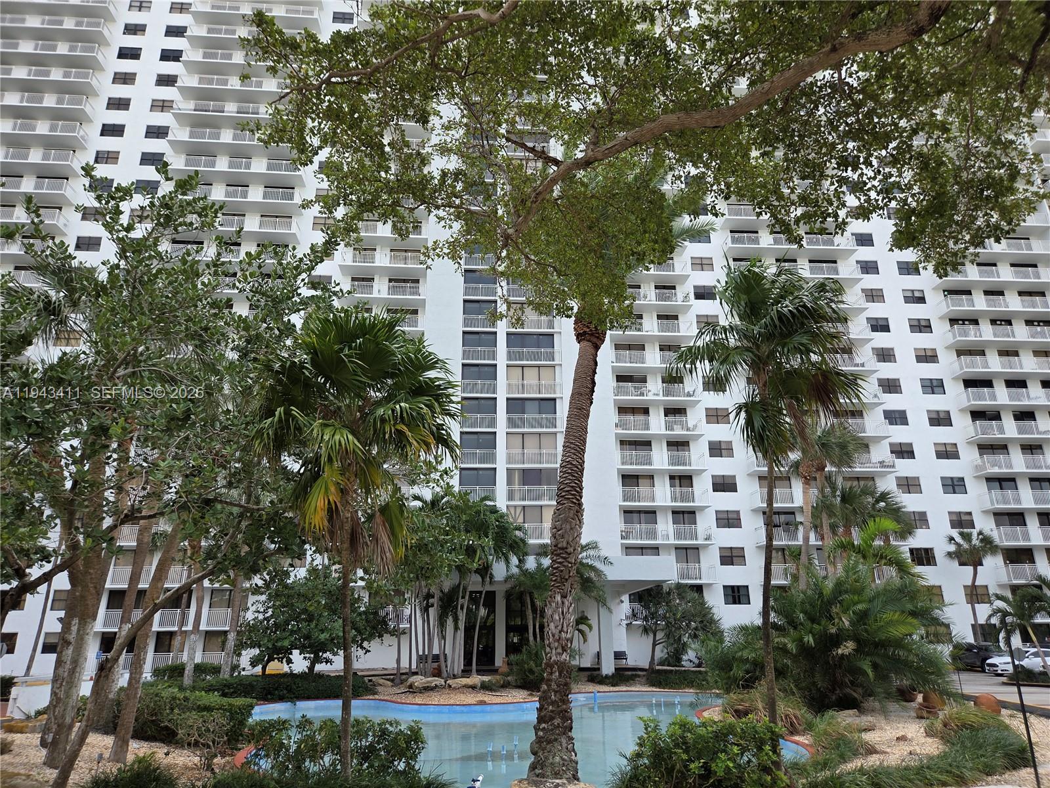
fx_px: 698
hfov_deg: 73.9
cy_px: 394
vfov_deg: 58.9
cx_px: 525
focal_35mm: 23
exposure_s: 1/1597
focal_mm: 5.4
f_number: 1.8
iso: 80
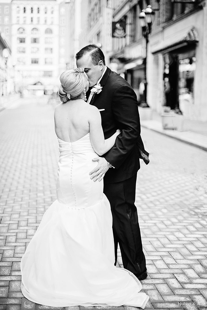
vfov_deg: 39.6
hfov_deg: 27.0
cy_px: 155
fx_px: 431
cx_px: 104
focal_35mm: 50
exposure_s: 1/8000
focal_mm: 50
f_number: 1.4
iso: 320
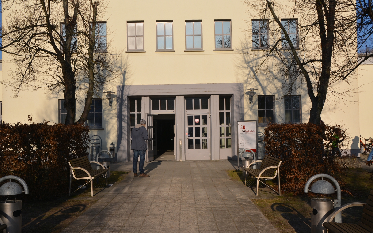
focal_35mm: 40
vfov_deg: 32.0
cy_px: 111
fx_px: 407
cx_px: 186
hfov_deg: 49.3
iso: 100
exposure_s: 1/200
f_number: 11
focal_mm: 26
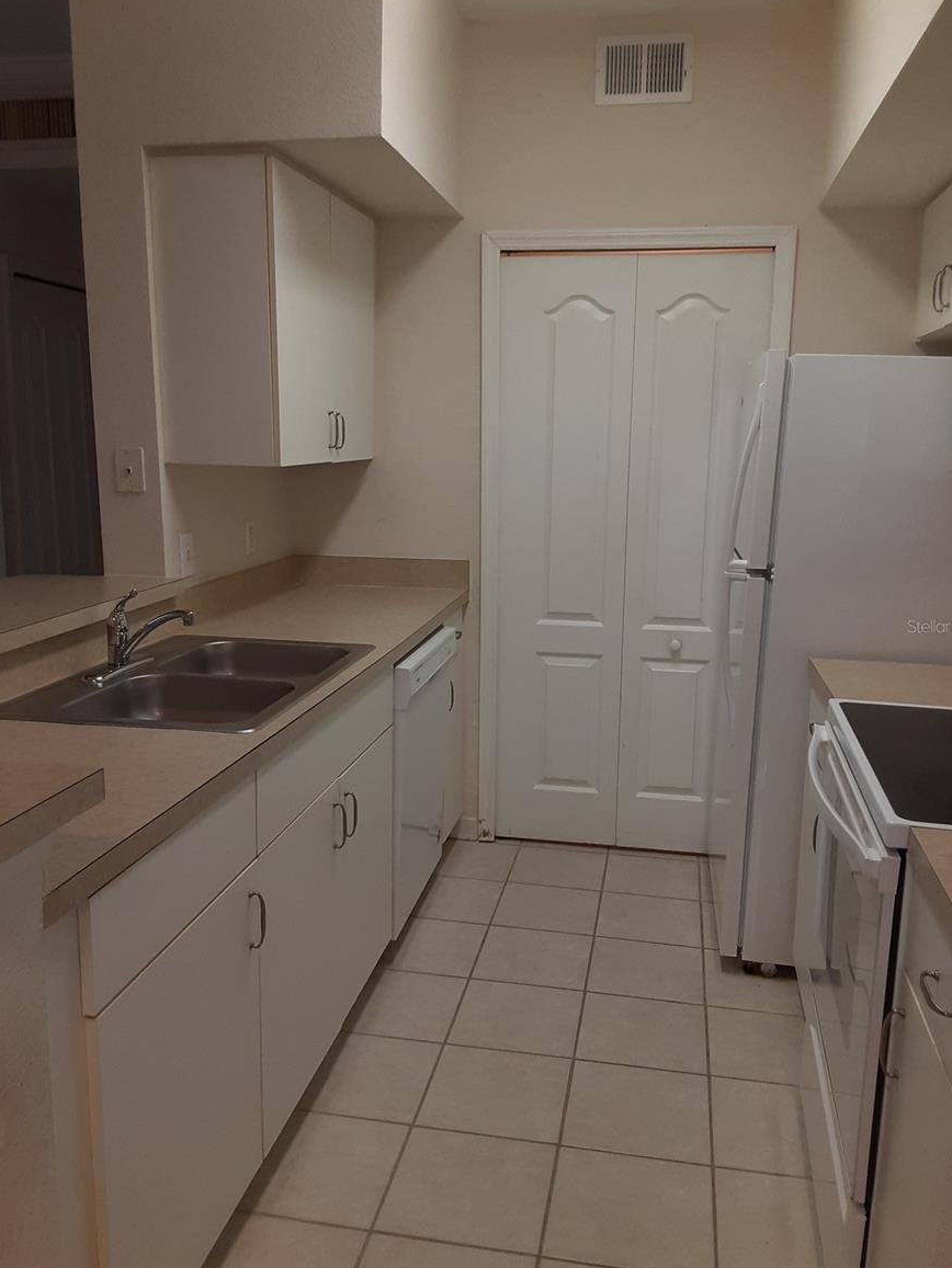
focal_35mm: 28
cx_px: 491
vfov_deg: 63.4
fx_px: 1027
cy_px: 626
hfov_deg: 49.7
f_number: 1.9
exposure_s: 1/60
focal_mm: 2.91
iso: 125
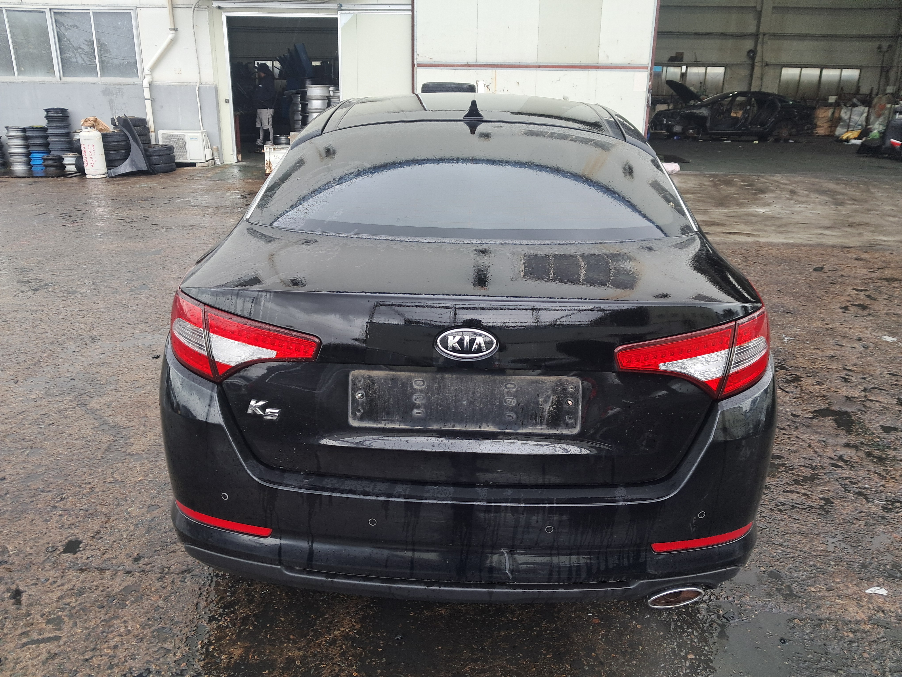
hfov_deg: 65.3
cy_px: 338
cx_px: 451
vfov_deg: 51.4
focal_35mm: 27
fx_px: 704
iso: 50
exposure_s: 1/60
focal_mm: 4
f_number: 1.8
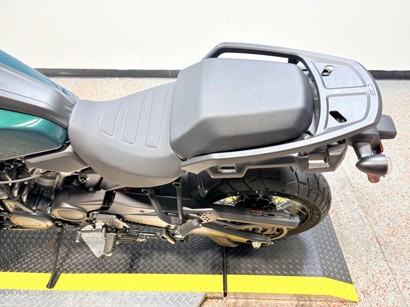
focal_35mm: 26
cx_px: 205
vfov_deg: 53.1
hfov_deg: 67.3
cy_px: 154
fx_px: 308
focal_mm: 5.96
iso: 100
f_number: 1.6
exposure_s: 1/120
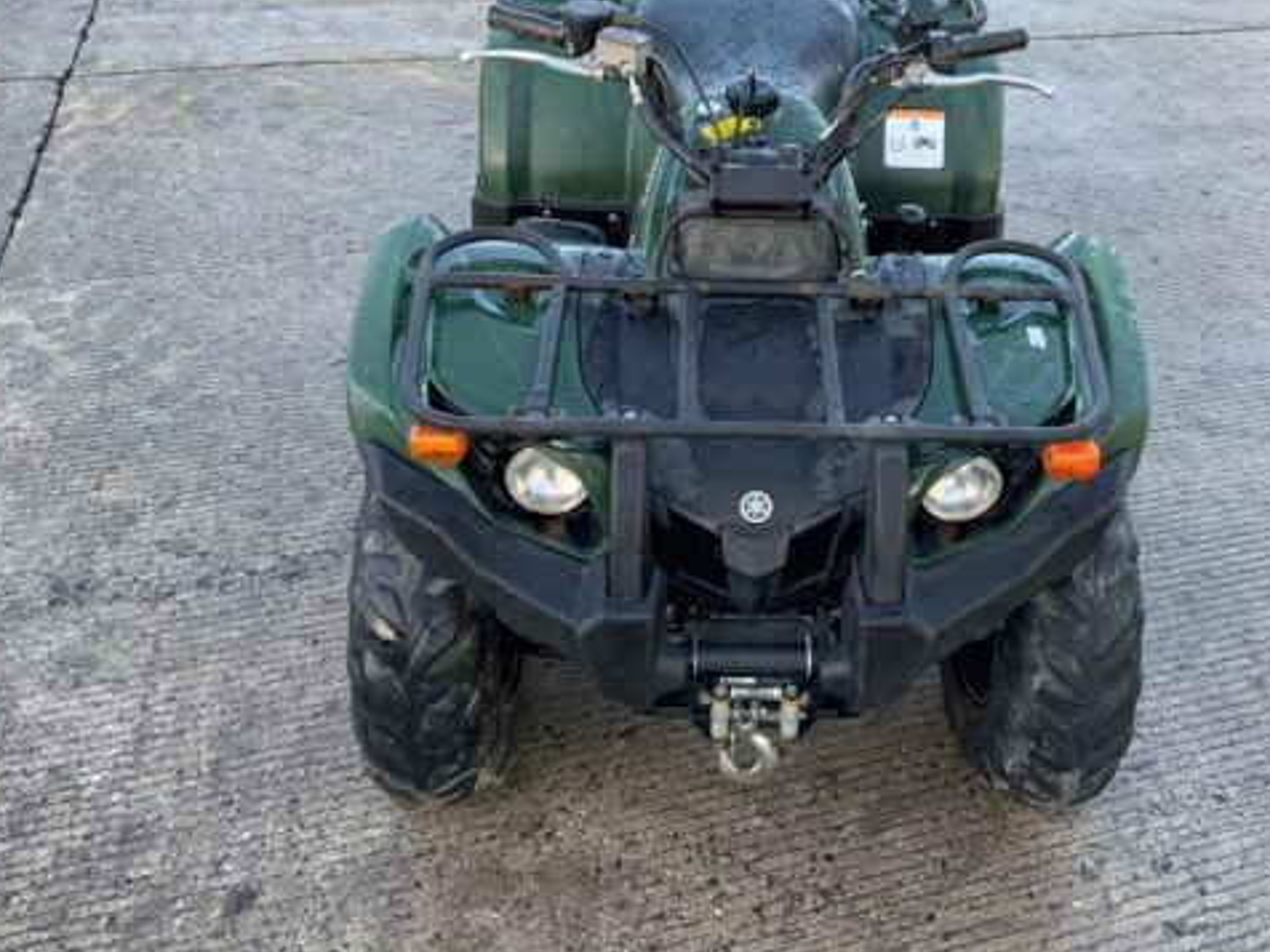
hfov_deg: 47.5
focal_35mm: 39
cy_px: 384
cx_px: 774
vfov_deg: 36.7
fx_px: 1431
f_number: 1.8
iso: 32
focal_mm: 3
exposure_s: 1/122
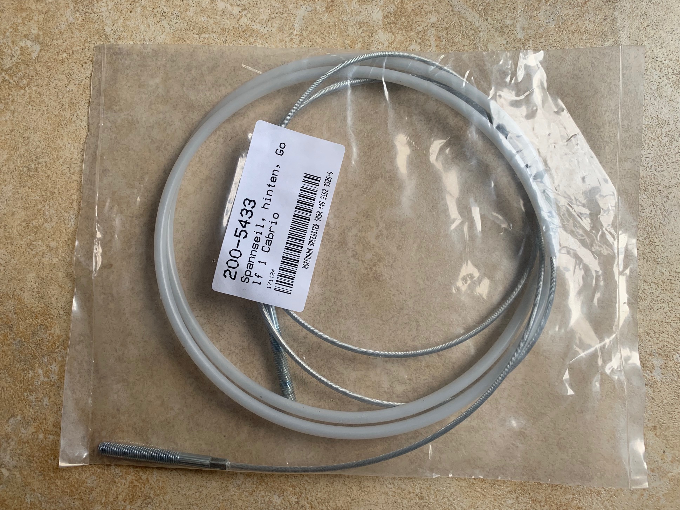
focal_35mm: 27
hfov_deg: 65.3
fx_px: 530
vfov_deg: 51.4
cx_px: 337
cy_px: 259
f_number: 1.8
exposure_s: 1/121
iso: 50
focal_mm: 4.25
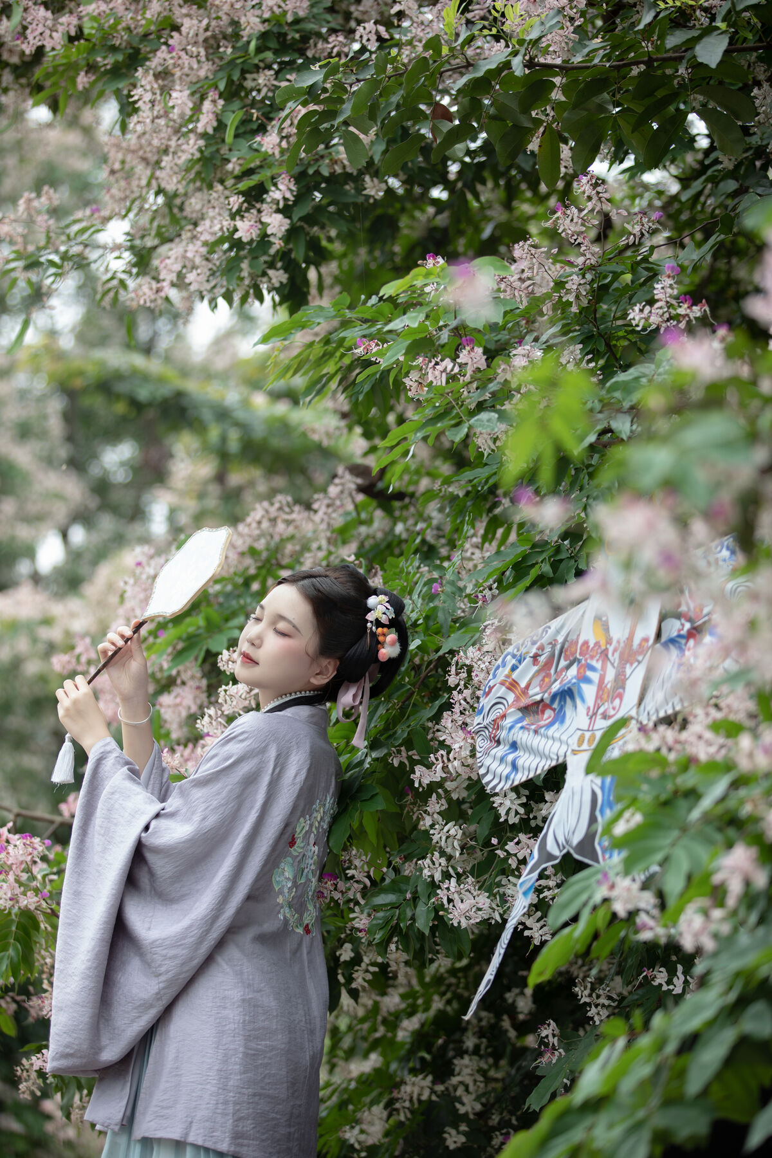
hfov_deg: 13.8
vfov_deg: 20.6
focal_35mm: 99
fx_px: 3184
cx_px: 386
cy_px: 579
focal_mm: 100
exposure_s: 1/160
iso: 160
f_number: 2.8
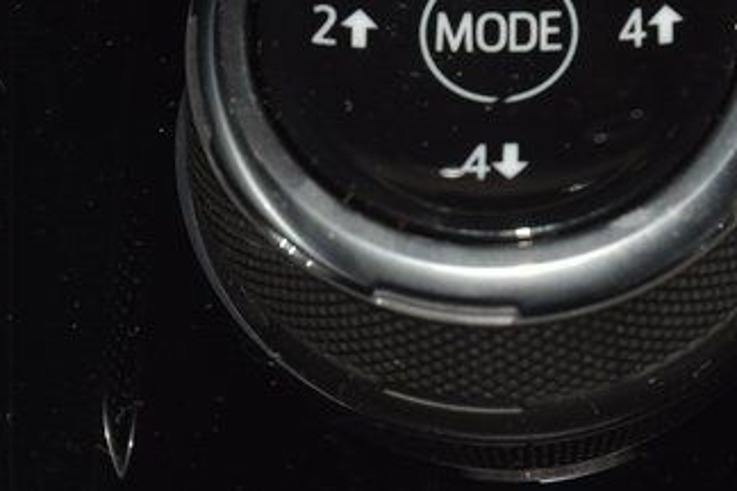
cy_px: 44
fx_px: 6796
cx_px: 482
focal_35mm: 332
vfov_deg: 4.1
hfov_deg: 6.2
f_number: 8
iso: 100
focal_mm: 70
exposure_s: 1/125
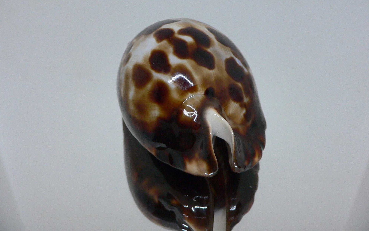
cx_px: 182
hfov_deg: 51.5
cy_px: 101
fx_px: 382
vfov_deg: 33.5
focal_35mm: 38
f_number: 2.8
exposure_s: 1/60
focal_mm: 4.6
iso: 200
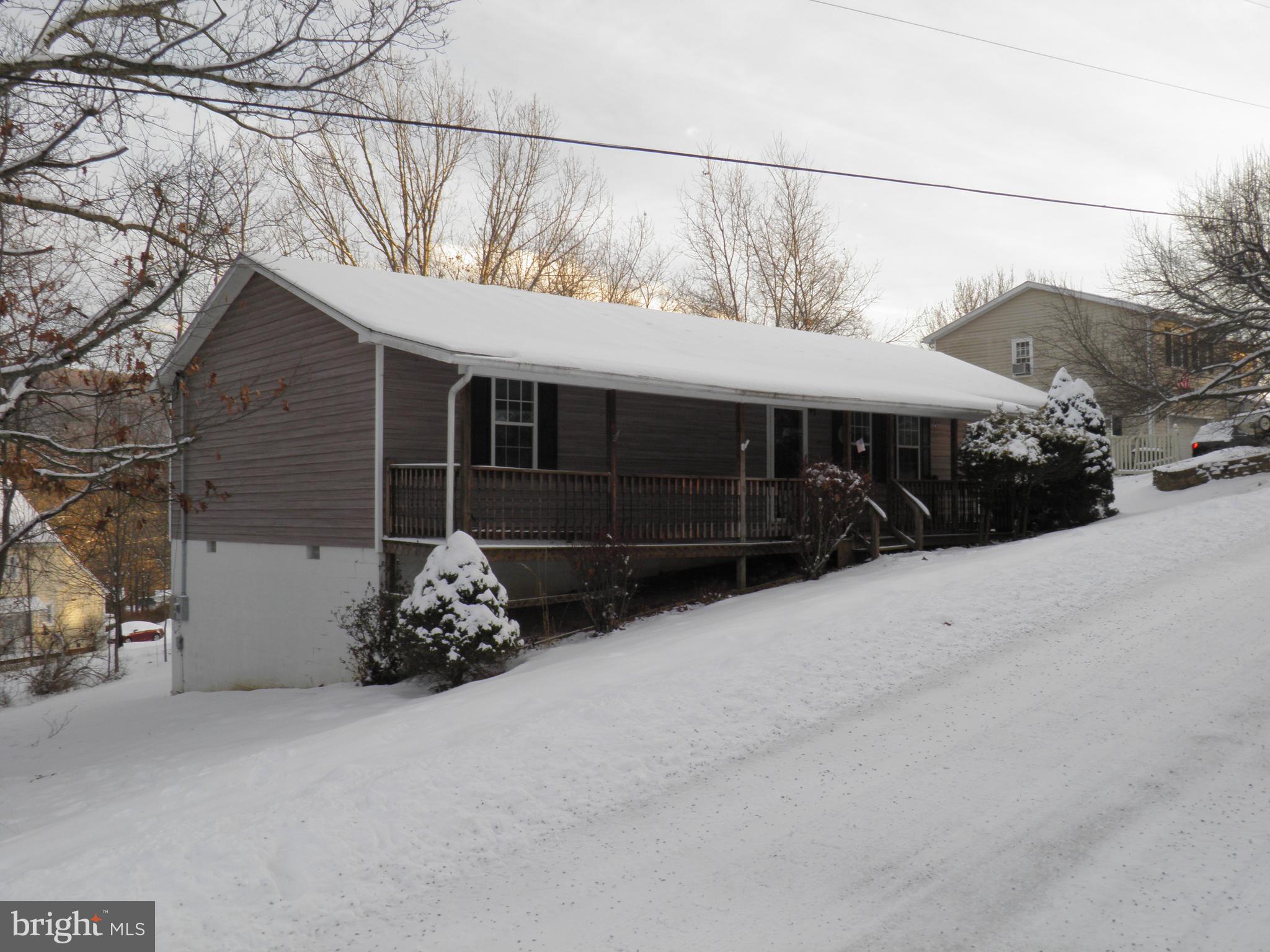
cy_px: 476
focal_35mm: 30
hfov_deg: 60.0
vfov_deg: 46.8
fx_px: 1101
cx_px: 635
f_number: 5.9
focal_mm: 5.5
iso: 50
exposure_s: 1/80
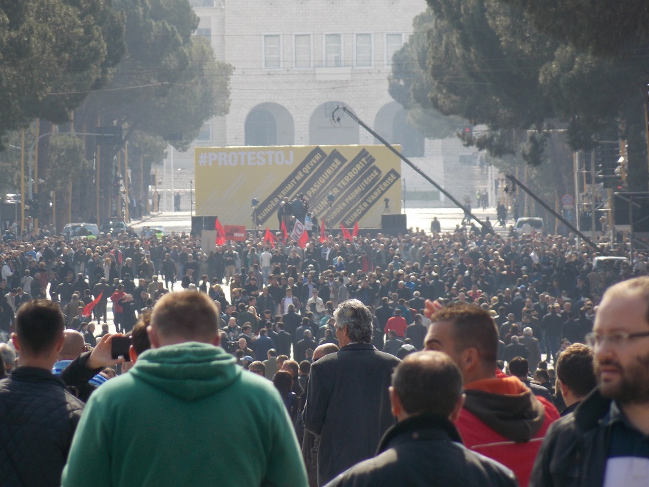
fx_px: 10068
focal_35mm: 537
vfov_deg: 2.8
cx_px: 324
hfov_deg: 3.7
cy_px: 244
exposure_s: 1/200
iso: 80
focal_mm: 95.4
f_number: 5.9
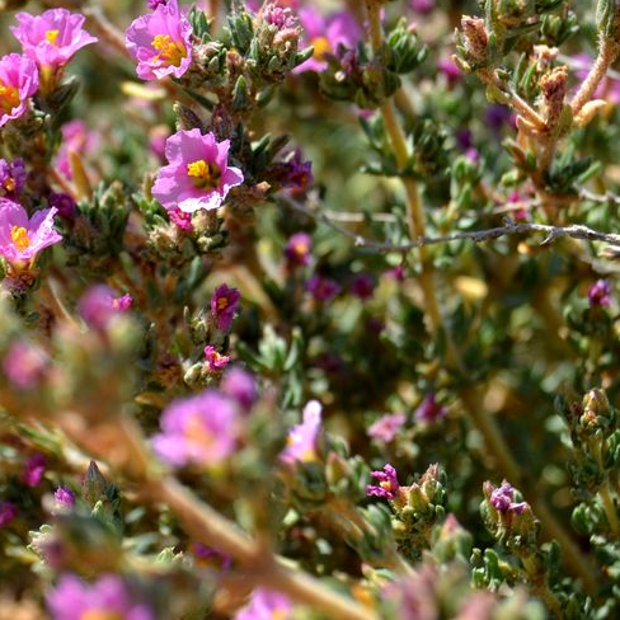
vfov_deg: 8.7
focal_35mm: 201
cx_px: 187
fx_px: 4077
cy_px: 119
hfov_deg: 8.7
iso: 100
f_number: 8
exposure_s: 1/250
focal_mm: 55
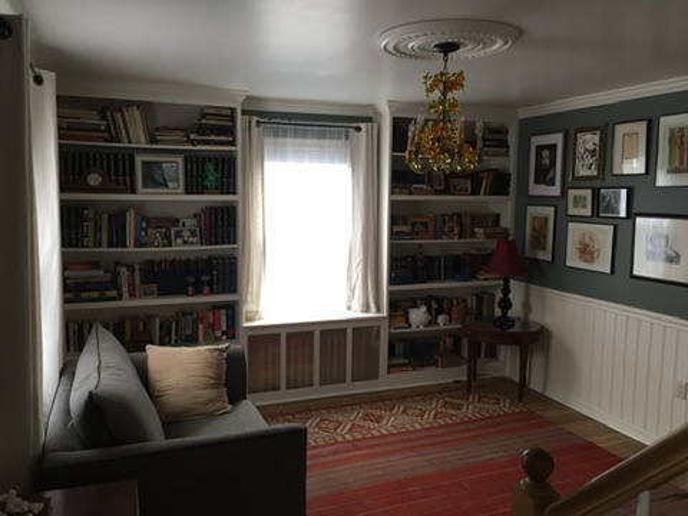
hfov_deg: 61.7
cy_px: 258
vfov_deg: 48.2
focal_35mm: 29
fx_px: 576
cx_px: 344
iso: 80
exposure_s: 1/30
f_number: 2.2
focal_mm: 4.15
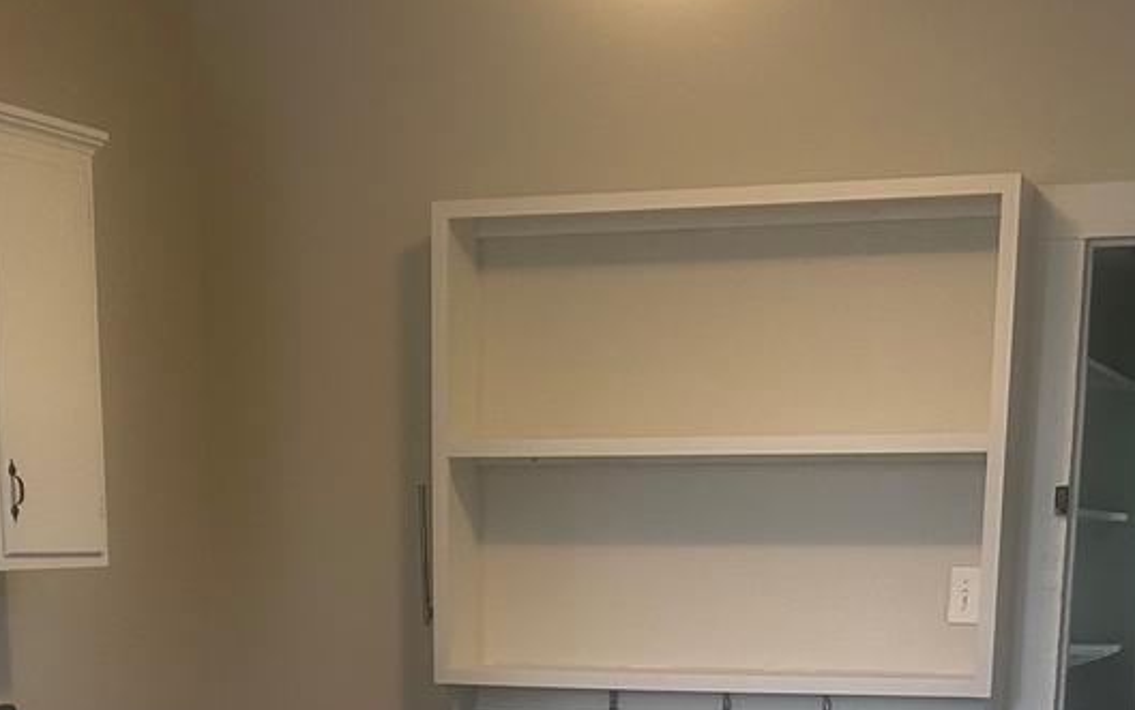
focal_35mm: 75
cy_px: 1137
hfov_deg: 27.4
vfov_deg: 15.7
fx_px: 2321
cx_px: 472
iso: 100
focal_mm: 5.7
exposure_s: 1/120
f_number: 1.5
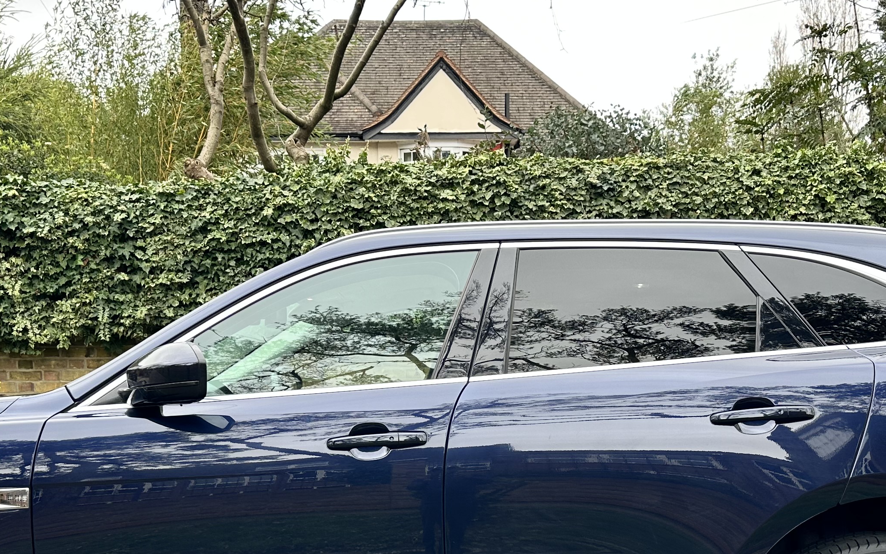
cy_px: 462
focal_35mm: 50
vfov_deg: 25.3
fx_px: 1207
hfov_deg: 40.3
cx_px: 431
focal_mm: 6.86
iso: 64
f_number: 1.78
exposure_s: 1/121
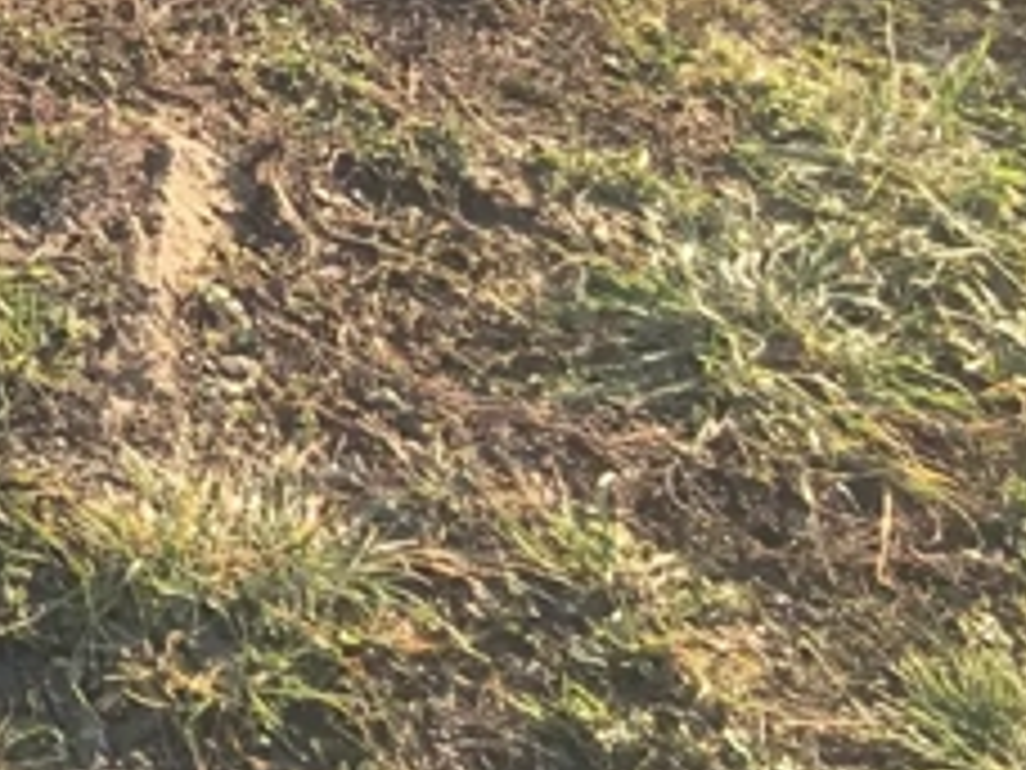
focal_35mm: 127
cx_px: -1071
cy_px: -666
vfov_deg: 10.8
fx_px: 3764
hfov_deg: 13.2
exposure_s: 1/447
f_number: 2.2
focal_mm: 4.15
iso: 25
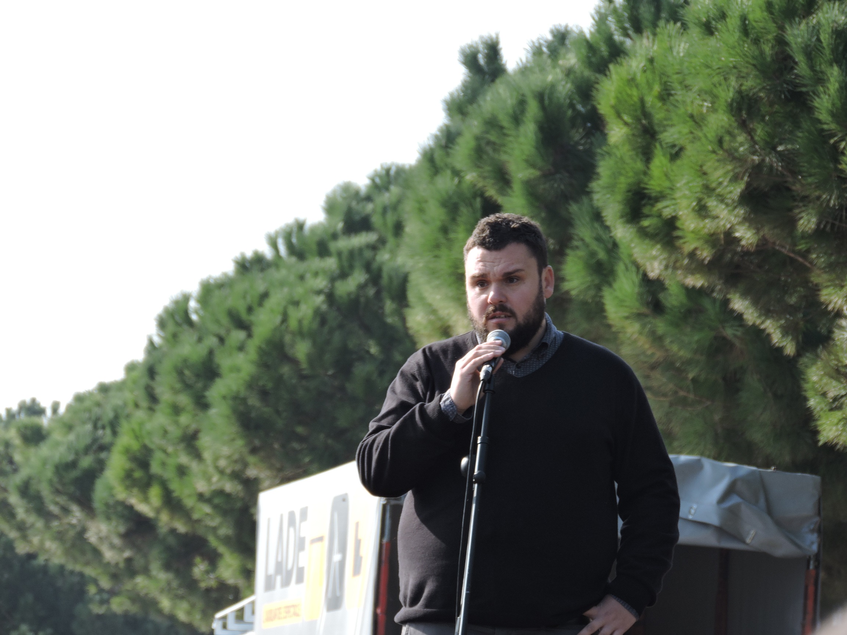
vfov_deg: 5.0
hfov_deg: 6.6
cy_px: 318
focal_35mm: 300
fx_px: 7341
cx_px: 424
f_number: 4.8
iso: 100
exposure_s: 1/200
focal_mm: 53.5
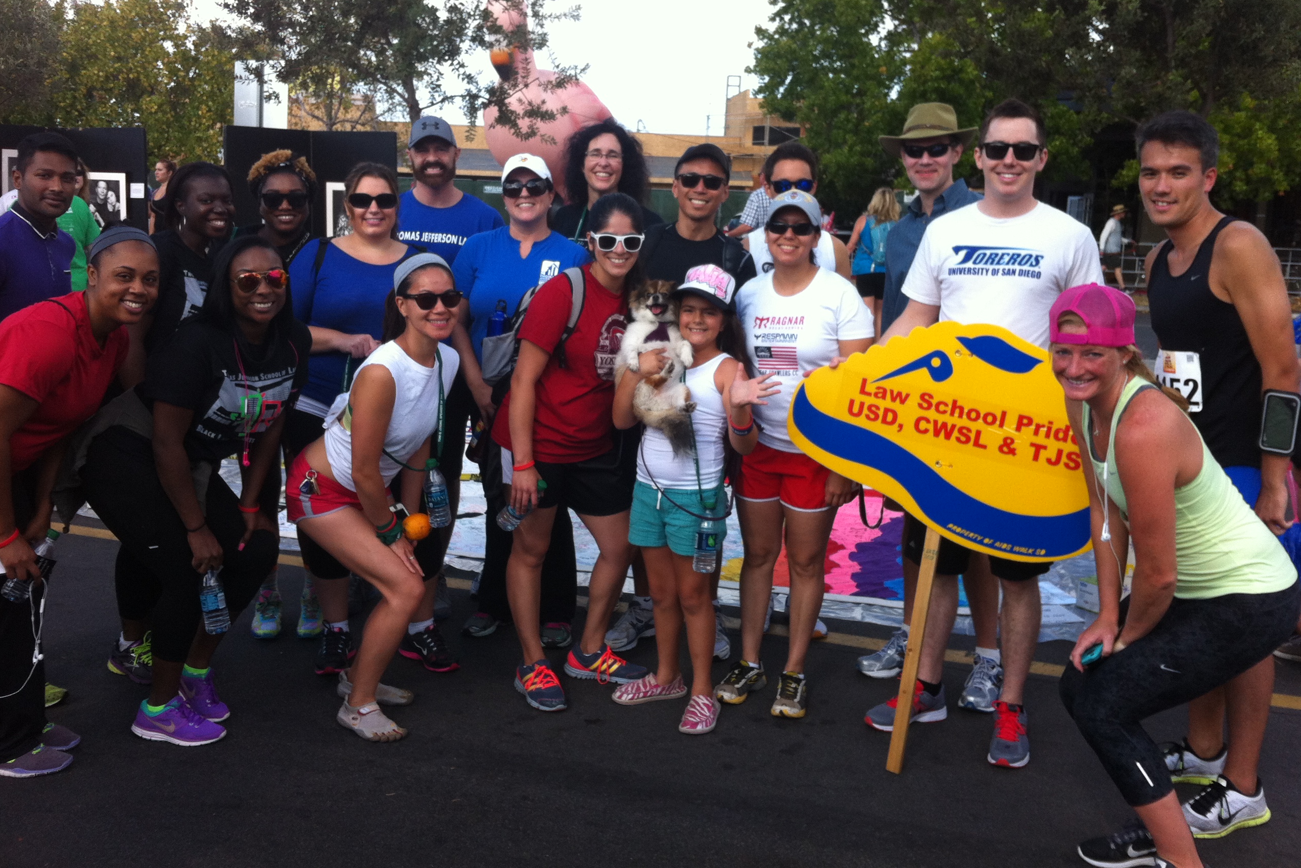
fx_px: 1337
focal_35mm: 37
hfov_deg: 51.9
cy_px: 384
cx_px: 657
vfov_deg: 35.9
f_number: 2.8
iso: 80
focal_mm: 3.85
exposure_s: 1/397
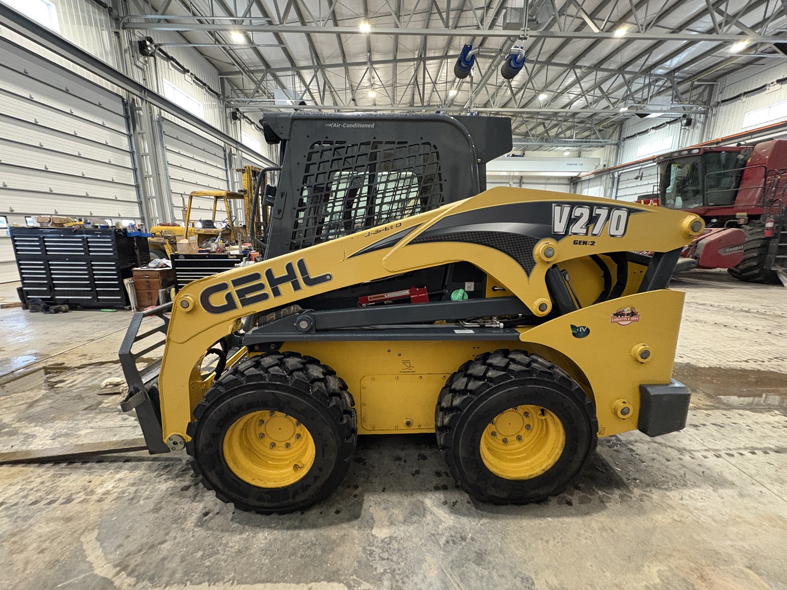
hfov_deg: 102.1
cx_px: 394
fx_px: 318
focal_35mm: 14
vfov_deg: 85.7
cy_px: 295
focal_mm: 2.22
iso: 640
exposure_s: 1/60
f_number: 2.2
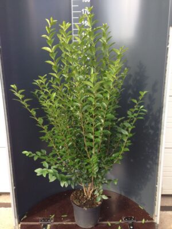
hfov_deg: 42.9
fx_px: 219
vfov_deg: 55.4
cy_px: 114
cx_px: 86
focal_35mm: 33
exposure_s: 1/160
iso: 50
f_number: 2.4
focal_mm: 4.12
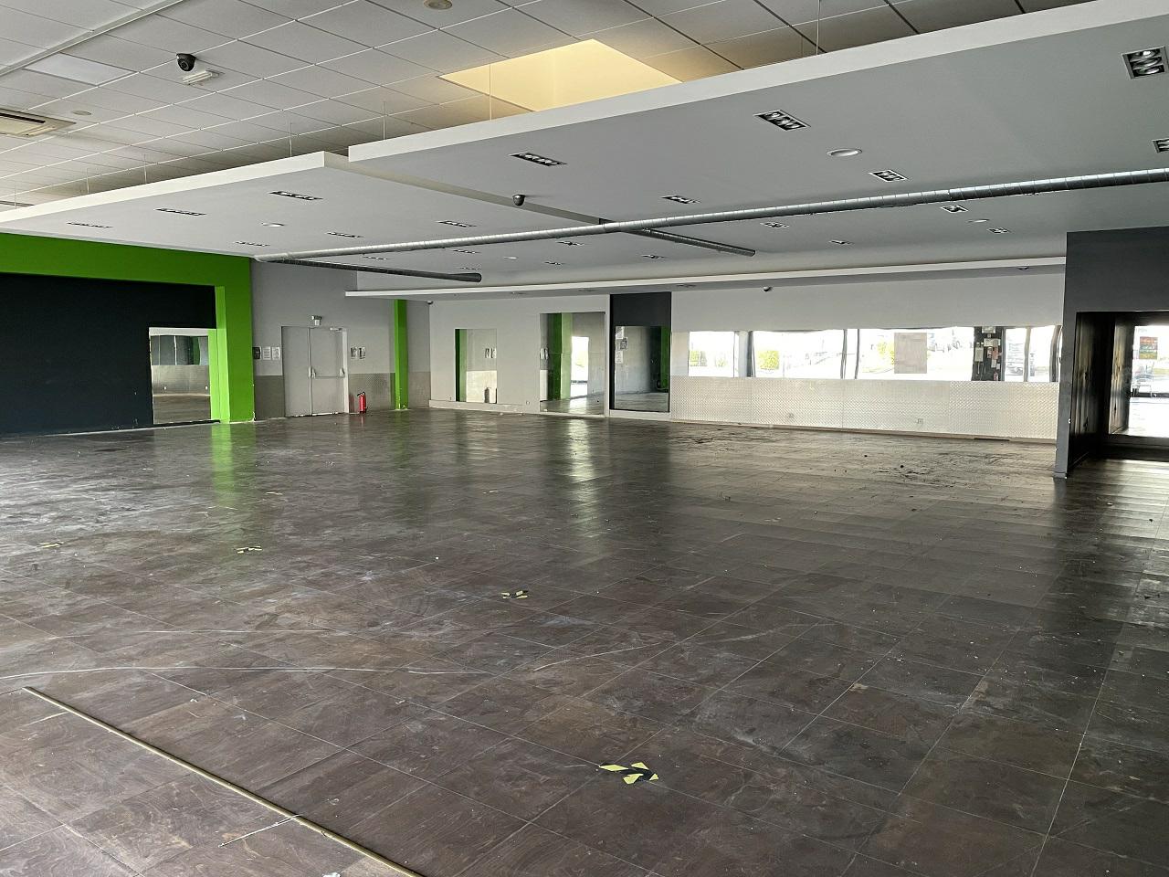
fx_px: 878
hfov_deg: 67.3
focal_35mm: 26
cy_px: 438
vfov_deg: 53.1
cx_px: 584
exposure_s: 1/90
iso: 125
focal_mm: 4.2
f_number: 1.6
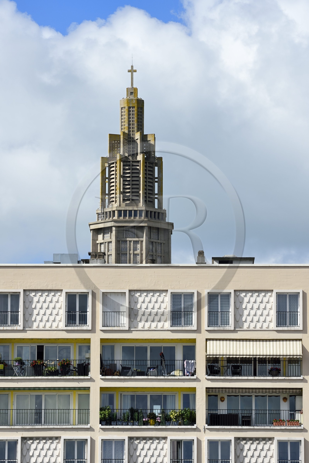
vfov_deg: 10.3
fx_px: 2576
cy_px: 232
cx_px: 154
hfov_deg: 6.9
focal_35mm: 200
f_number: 13
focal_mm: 200
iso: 200
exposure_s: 1/320
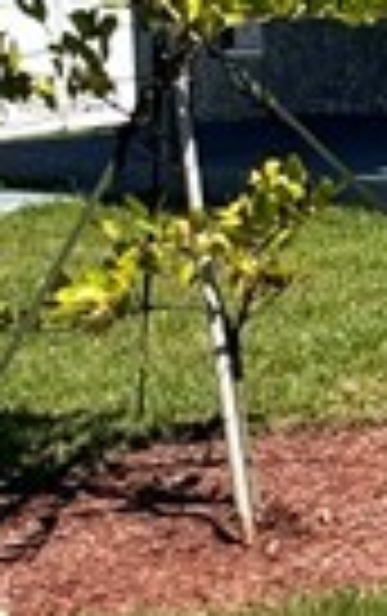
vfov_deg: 18.3
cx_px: 1008
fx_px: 1867
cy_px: 22
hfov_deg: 10.0
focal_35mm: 111
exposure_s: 1/1370
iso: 50
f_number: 2.2
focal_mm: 2.22
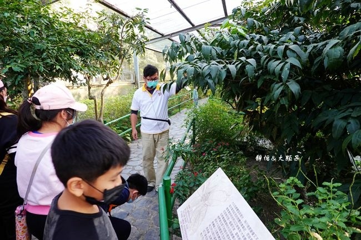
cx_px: 180
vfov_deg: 53.1
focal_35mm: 24
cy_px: 120
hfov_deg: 73.8
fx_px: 241
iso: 160
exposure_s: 1/30
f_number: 2.8
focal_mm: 9
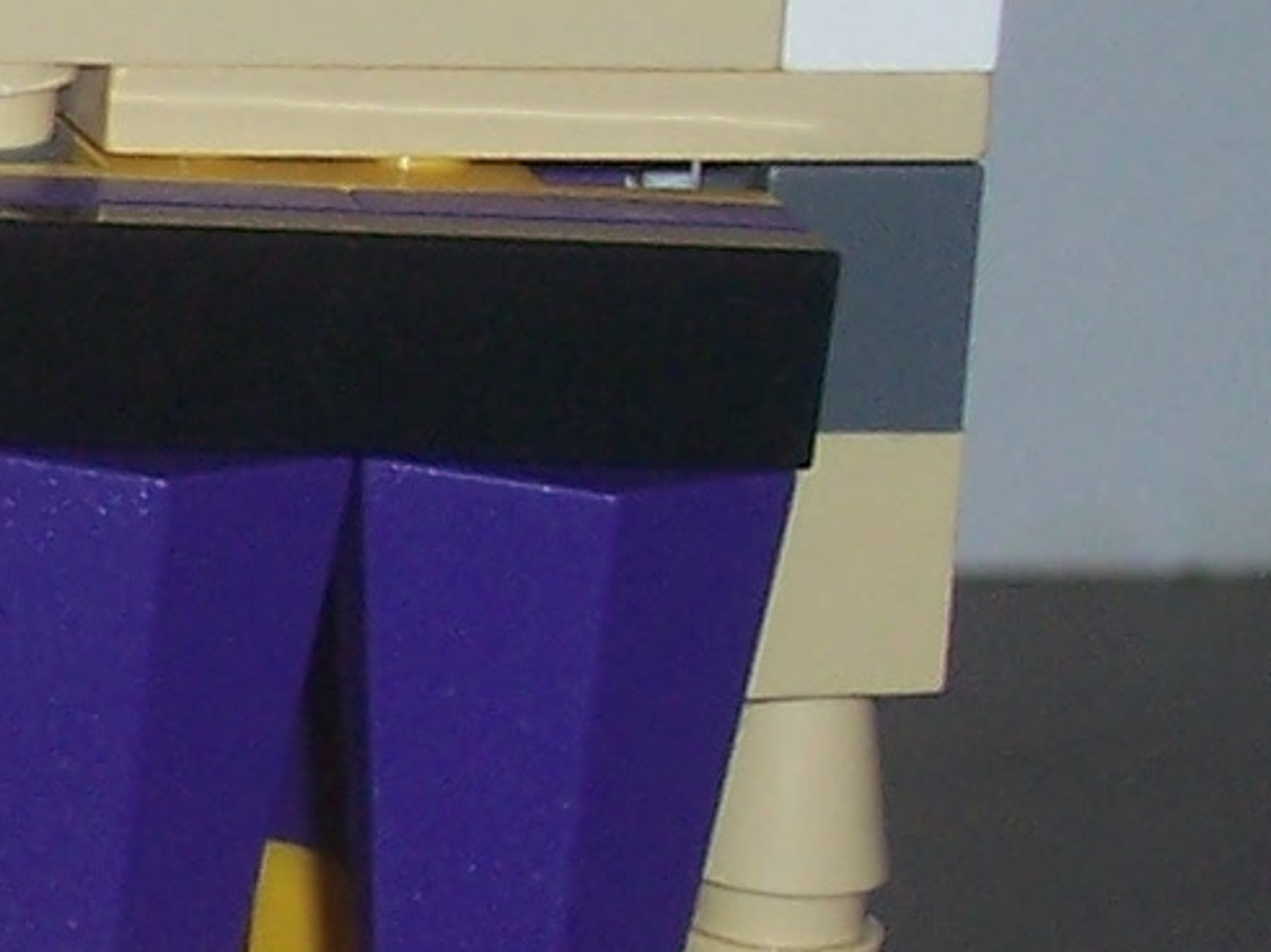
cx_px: -1796
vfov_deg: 4.3
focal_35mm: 344
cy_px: 652
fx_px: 12628
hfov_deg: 5.6
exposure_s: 1/90
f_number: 4
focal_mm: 10.8
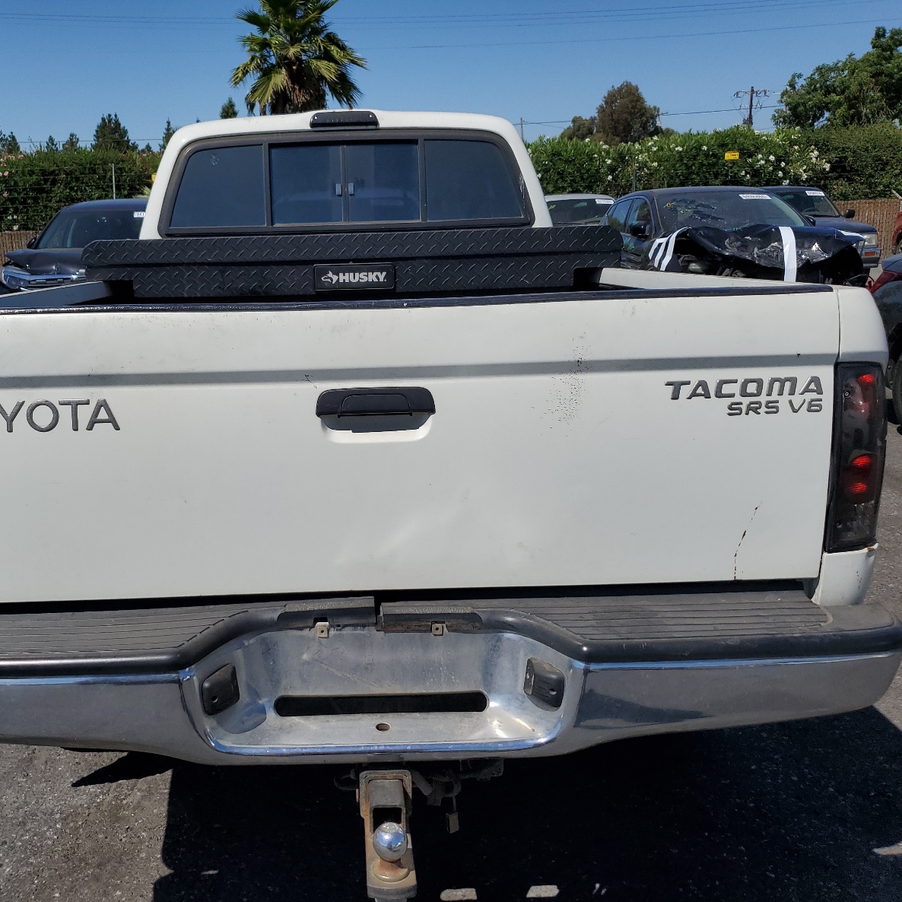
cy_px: 449
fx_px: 914
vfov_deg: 52.5
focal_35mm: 31
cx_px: 346
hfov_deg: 52.1
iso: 50
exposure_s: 1/10000
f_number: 1.5
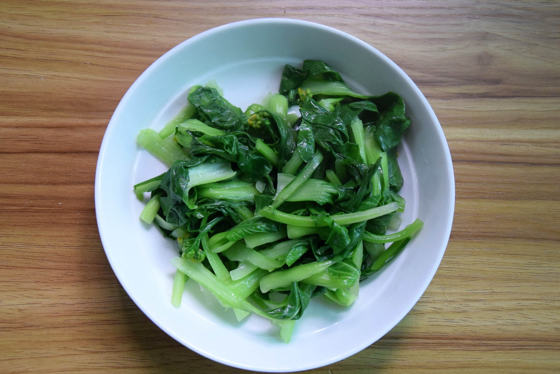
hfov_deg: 43.6
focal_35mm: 45
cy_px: 187
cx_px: 280
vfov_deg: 29.9
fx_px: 700
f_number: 5
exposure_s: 1/250
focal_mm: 30
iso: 2500
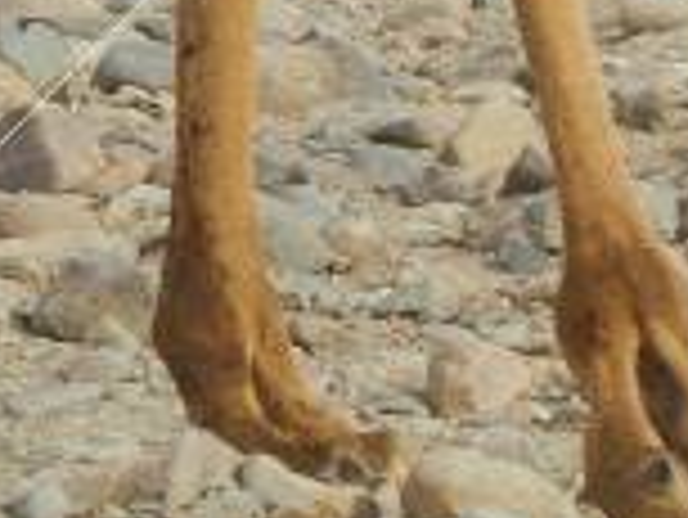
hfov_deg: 1.7
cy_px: -1300
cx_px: -1223
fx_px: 23073
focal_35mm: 1160
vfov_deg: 1.3
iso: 400
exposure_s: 1/640
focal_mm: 95
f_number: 8
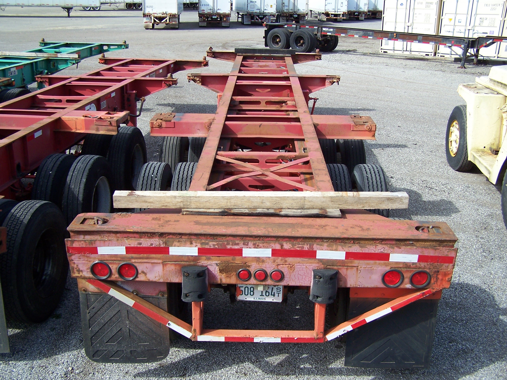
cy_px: 190
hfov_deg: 49.0
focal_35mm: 38
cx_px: 254
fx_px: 557
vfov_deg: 37.7
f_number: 2.8
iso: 80
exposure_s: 1/750
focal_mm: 6.3
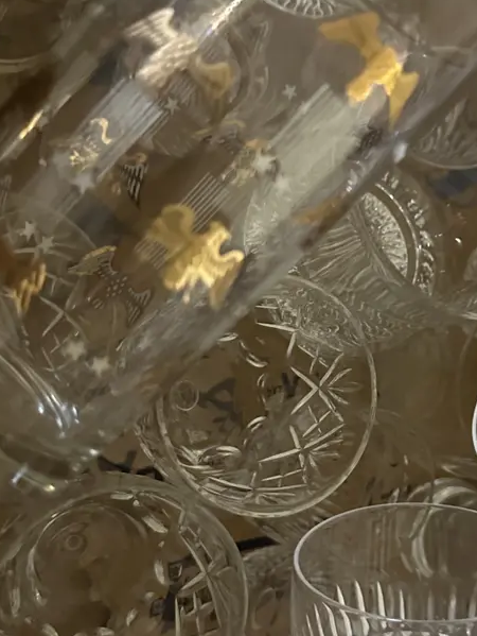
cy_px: 330
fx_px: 752
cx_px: 348
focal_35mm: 41
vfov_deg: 45.7
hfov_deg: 34.6
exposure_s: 1/33
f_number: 1.78
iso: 1000
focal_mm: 6.86
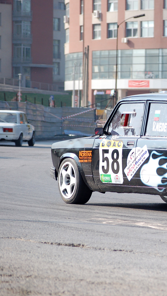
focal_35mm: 190
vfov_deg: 11.3
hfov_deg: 6.3
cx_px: 214
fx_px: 1496
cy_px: 147
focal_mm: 80
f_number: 4.5
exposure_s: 1/1000
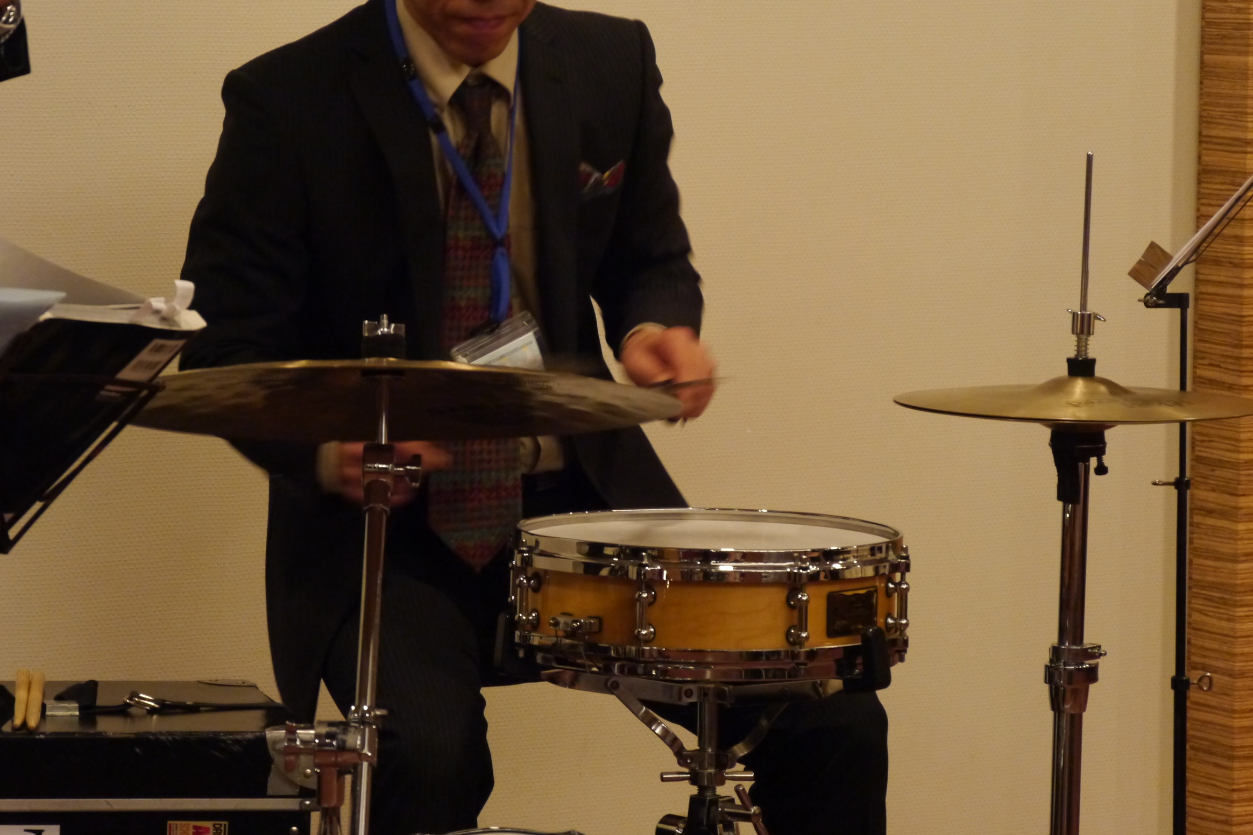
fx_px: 5569
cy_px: 316
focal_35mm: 160
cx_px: 573
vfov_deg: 8.6
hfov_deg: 12.8
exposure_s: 1/40
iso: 1600
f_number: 5.3
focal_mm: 65
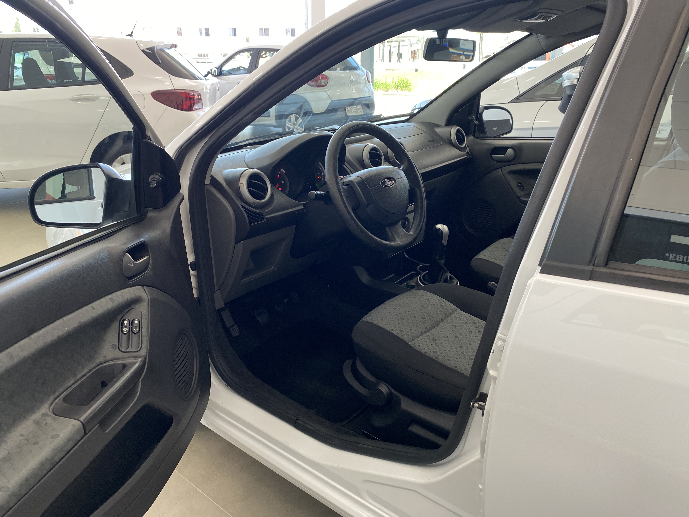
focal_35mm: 26
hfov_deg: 67.3
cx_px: 344
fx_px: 518
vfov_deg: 53.1
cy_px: 258
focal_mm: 4.25
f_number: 1.8
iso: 125
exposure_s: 1/120
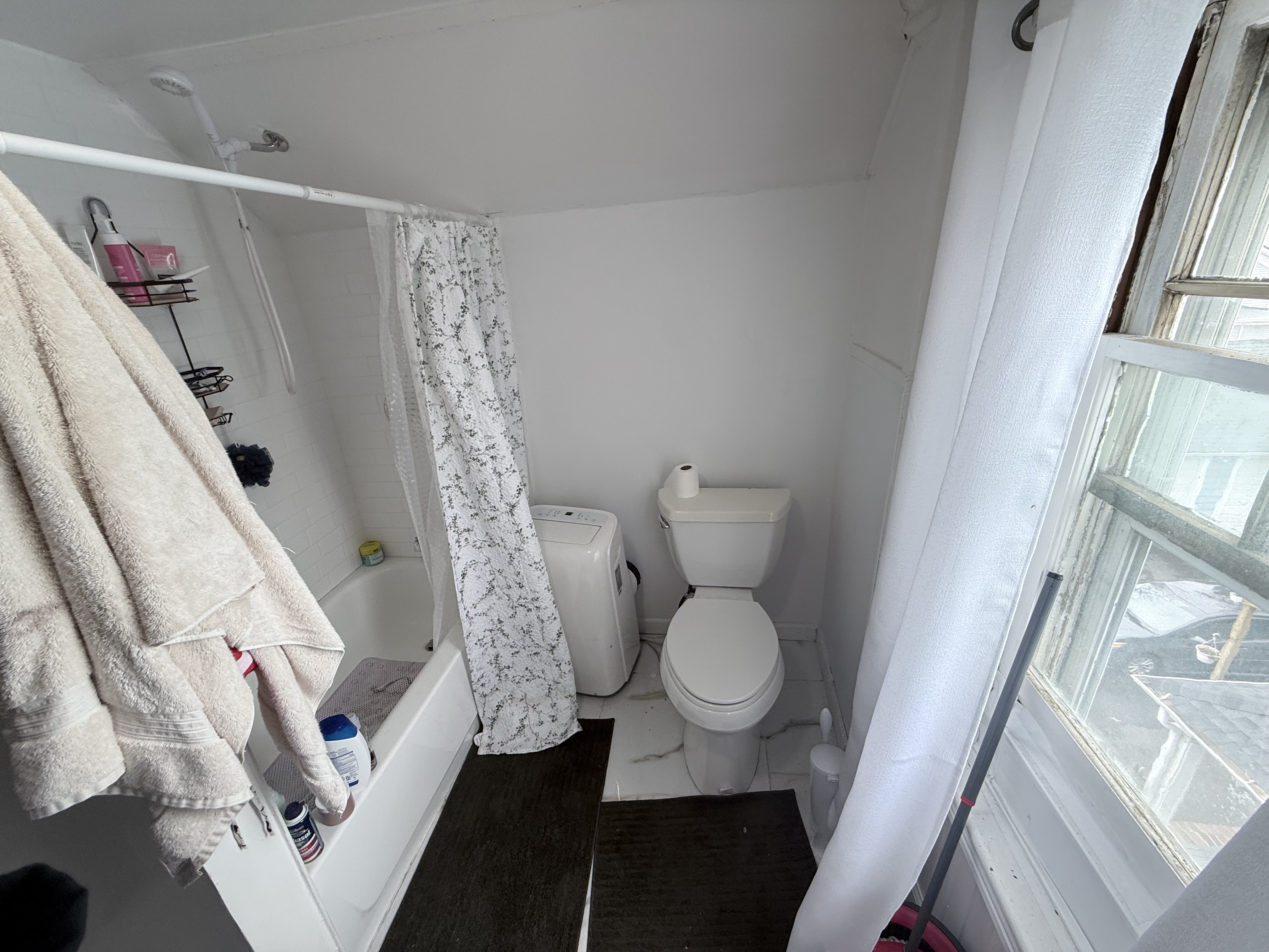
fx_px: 513
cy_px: 476
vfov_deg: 85.7
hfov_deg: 102.1
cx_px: 634
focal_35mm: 14
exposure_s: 1/120
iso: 160
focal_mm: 2.22
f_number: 2.2
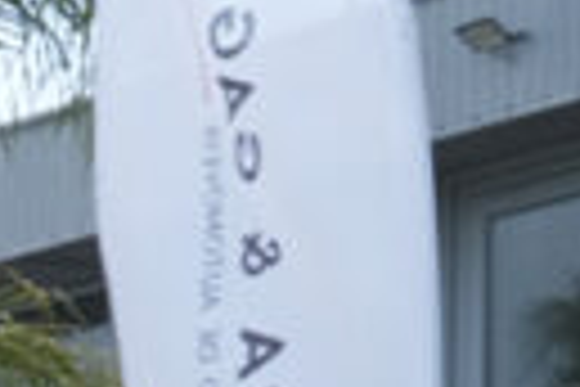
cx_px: -1713
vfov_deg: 5.0
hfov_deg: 6.5
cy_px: 1303
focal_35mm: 254
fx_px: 4092
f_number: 9
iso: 160
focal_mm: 21.5
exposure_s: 1/100
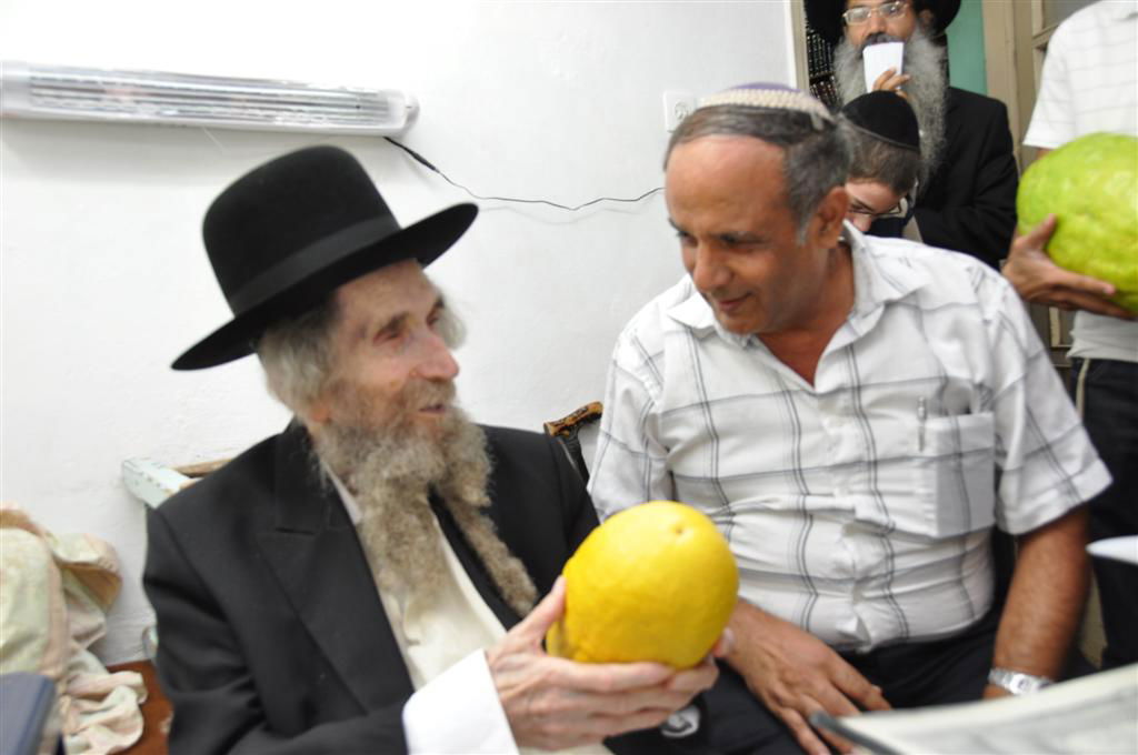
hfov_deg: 62.0
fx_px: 947
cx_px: 569
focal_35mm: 30
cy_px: 378
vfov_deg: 43.5
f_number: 4
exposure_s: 1/60
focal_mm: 20
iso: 400
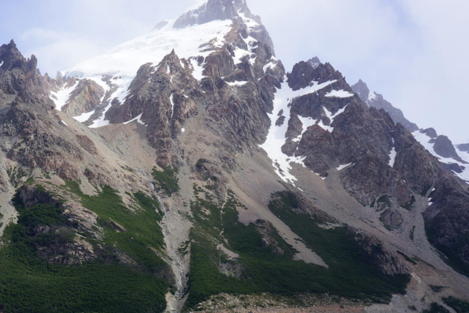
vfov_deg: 23.3
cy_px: 193
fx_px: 756
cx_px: 156
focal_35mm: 58
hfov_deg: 34.2
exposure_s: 1/100
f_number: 13
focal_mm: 27
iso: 100
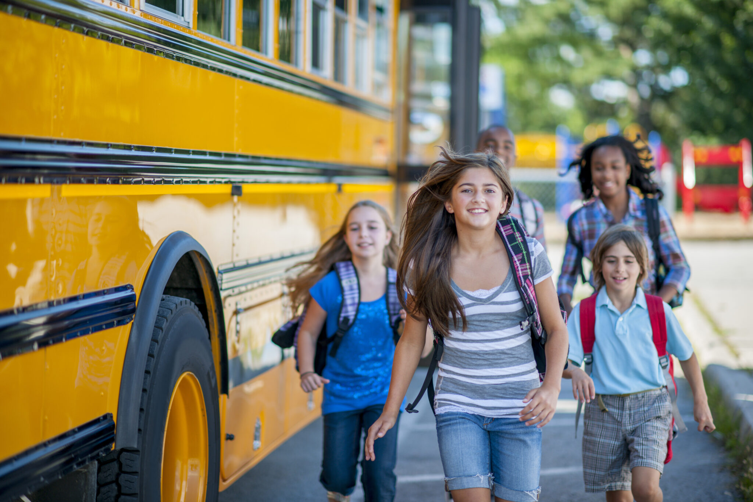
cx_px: 376
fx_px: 1778
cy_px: 251
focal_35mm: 85
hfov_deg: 23.9
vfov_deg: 16.1
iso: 100
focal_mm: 85
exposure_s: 1/1000
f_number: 1.4
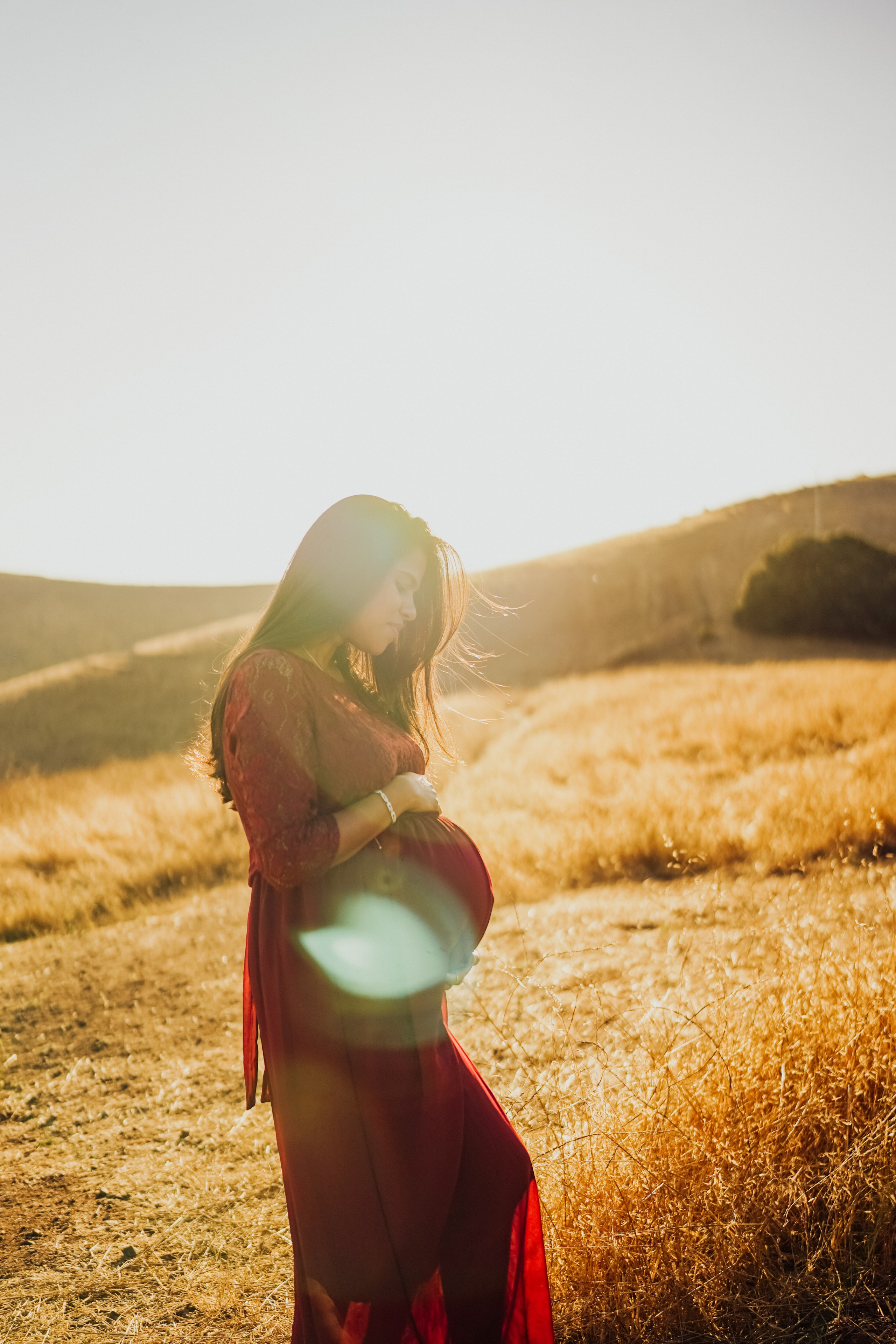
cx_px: 448
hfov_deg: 37.9
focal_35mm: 35
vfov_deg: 54.4
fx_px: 1307
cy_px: 672
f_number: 1.4
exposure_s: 1/5000
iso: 100
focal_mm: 35
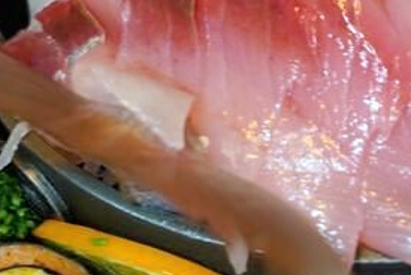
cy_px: -57
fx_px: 1554
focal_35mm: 136
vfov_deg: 10.0
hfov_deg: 14.8
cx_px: 423
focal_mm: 48
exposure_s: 1/20
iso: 2000
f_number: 6.3
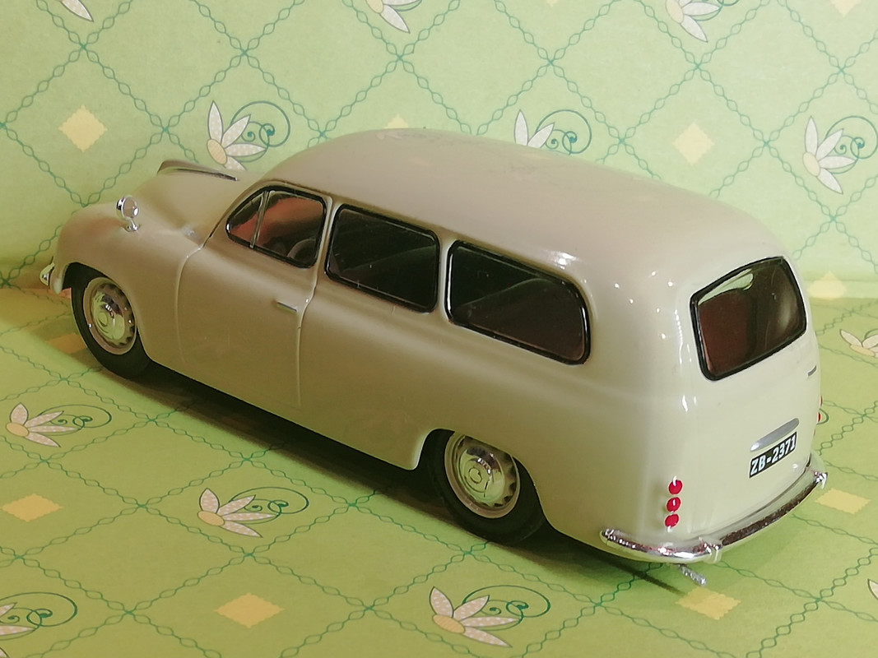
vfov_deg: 23.3
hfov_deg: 30.7
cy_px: 329
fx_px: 1598
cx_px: 439
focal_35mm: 63
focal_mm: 3.46
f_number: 2.2
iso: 100
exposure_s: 1/33.3
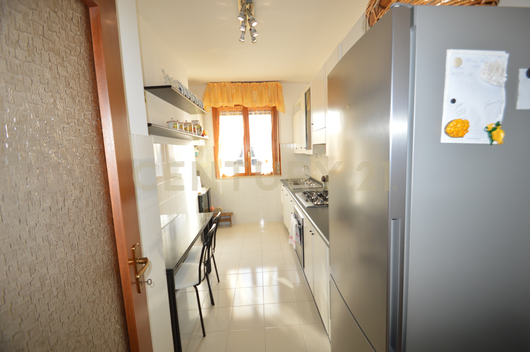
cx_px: 265
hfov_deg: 100.4
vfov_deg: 77.2
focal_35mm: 15
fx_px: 221
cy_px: 176
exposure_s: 1/125
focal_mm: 10
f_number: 4
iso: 320
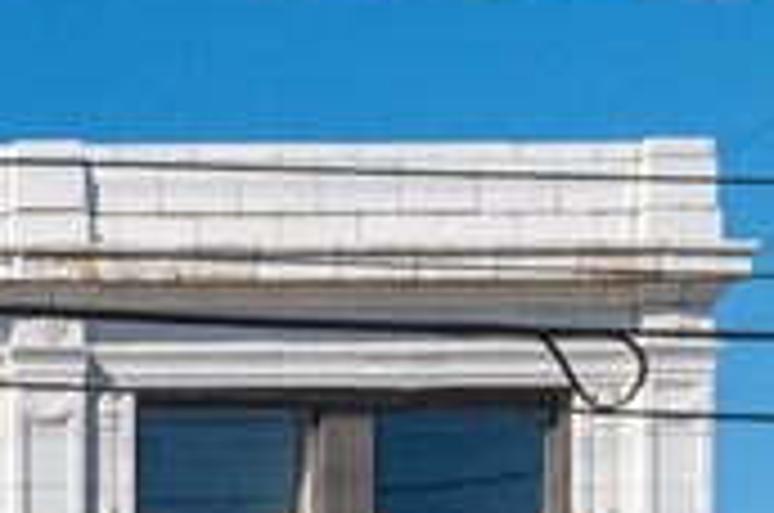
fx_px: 2575
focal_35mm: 120
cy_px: 839
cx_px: -1195
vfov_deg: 10.8
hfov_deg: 12.5
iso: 200
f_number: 9
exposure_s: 1/1000
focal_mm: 19
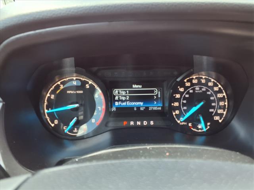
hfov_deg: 65.3
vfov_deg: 51.4
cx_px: 127
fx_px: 198
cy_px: 95
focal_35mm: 27
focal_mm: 3.58
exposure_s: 1/40
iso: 50
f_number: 1.9
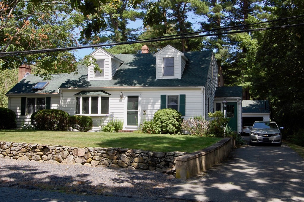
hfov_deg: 46.4
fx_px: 354
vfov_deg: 31.8
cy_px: 101
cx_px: 152
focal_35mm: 42
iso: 200
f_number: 7.1
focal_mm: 28
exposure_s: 1/200
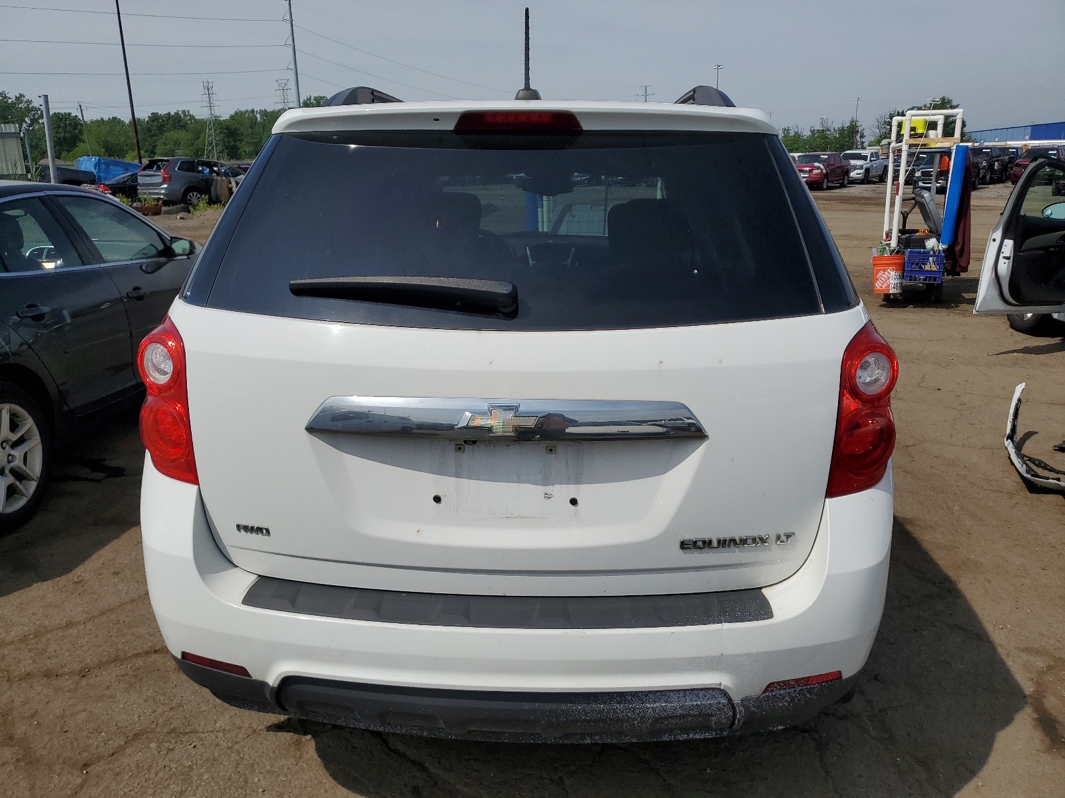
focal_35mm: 26
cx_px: 532
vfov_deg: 53.1
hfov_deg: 67.3
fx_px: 800
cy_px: 399
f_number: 1.5
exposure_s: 1/10000
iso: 50
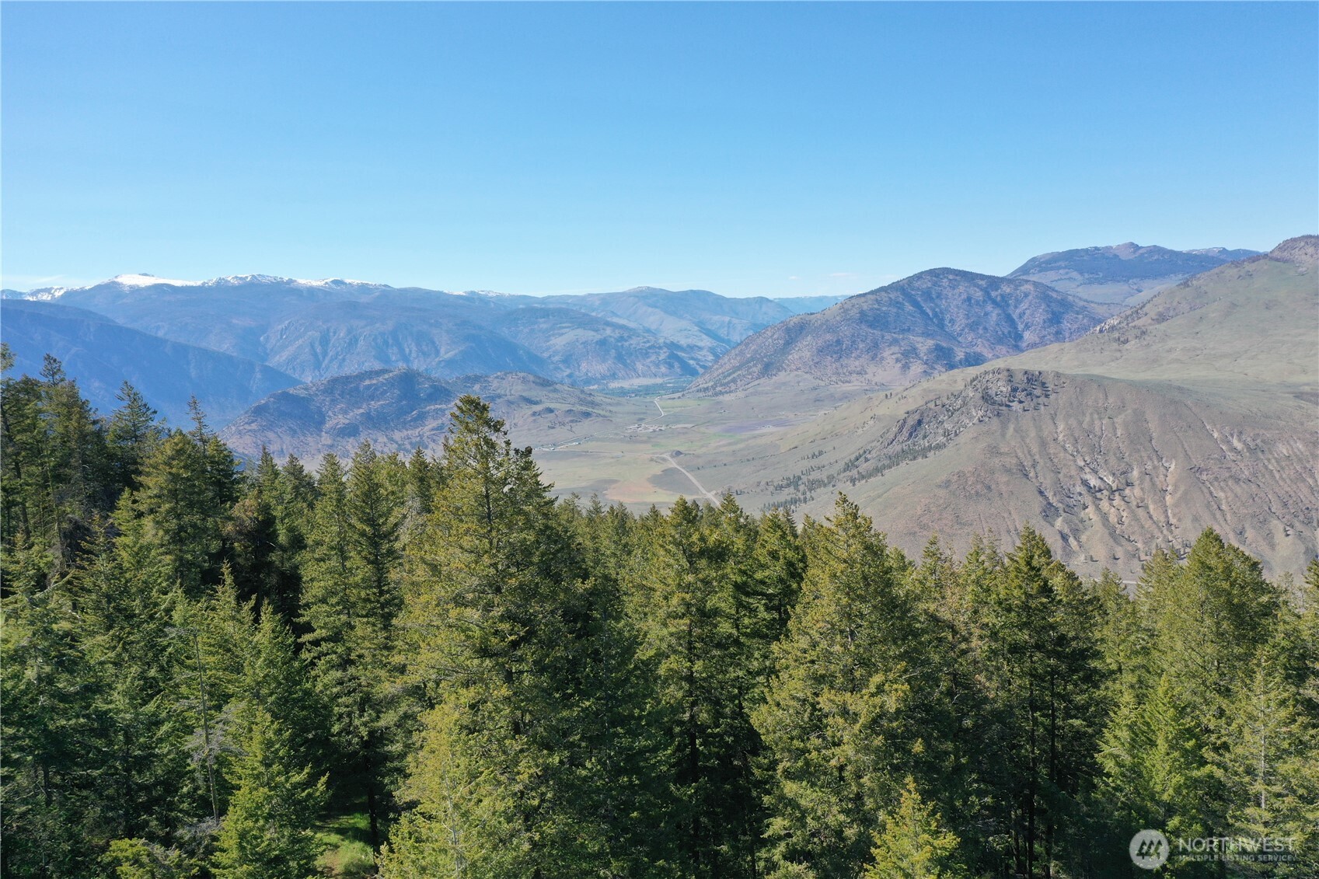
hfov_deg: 65.5
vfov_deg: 46.4
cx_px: 660
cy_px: 440
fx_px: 1026
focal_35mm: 28
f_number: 5.6
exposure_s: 1/320
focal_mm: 10.26
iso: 100
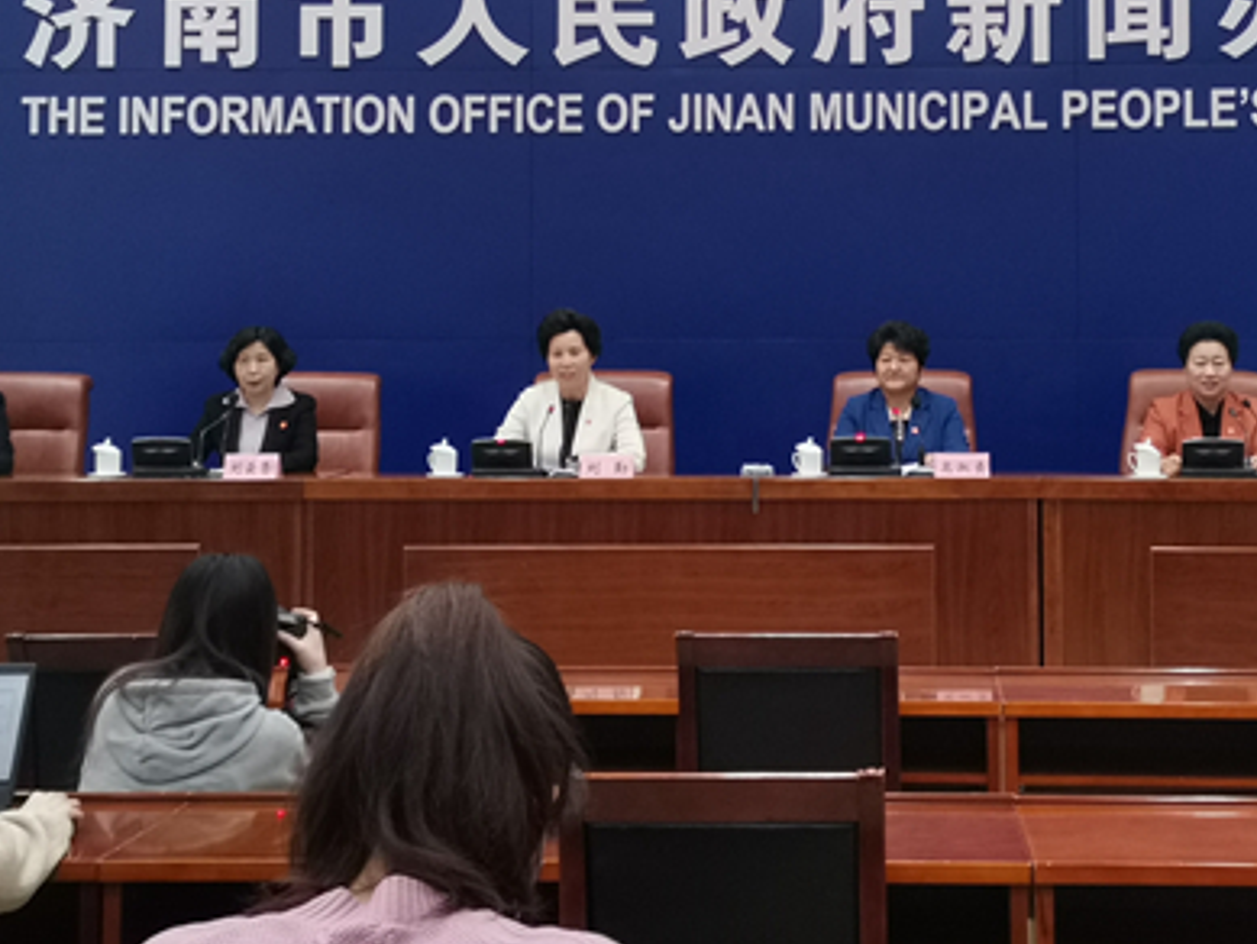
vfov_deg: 26.7
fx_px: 1961
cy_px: 234
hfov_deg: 35.4
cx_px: 779
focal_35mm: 54
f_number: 1.8
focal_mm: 4.75
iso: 250
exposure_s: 1/50
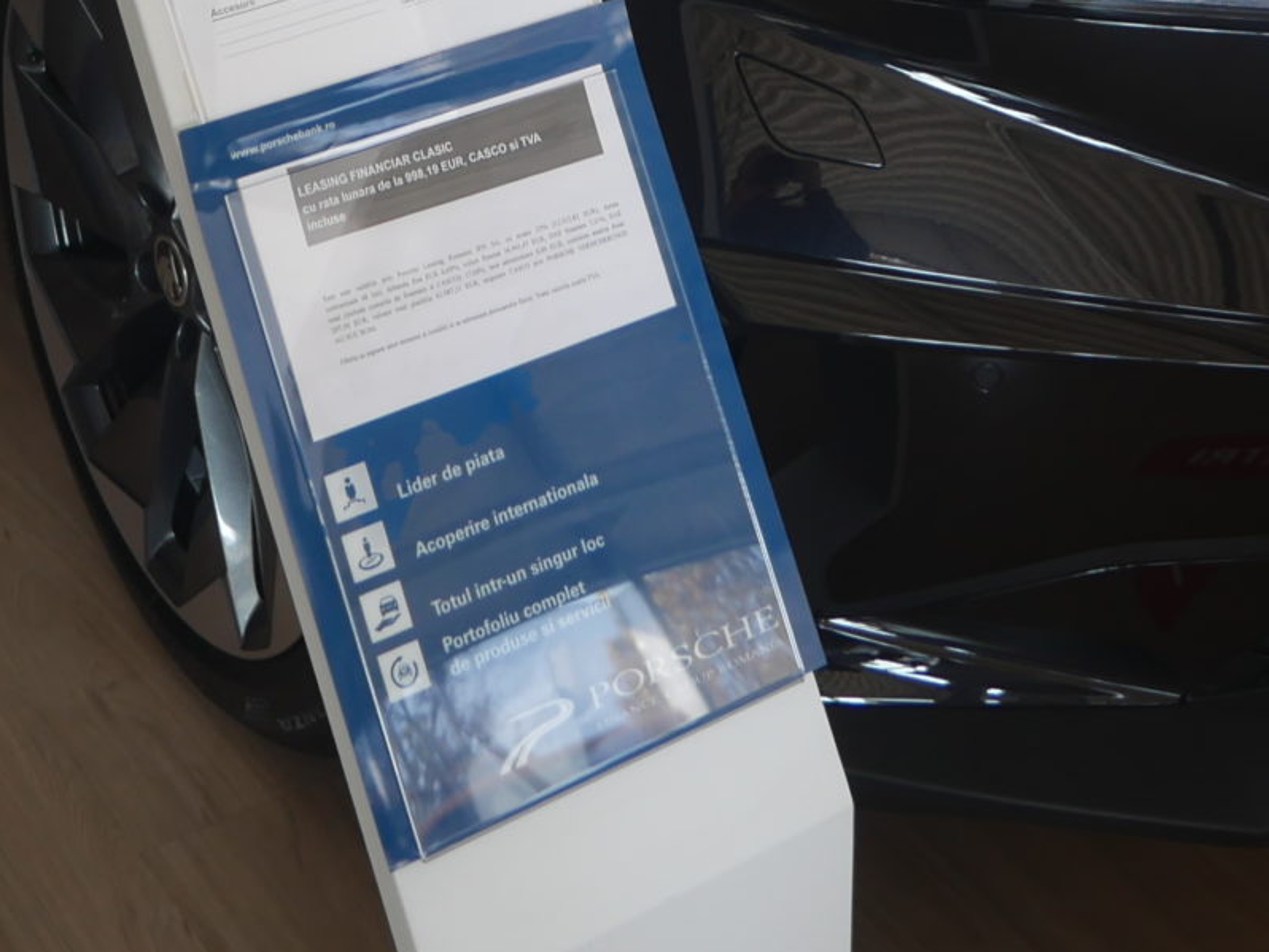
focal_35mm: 77
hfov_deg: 25.3
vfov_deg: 17.6
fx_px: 2824
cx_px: 607
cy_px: -370
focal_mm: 12
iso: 200
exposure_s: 1/60
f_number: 3.5
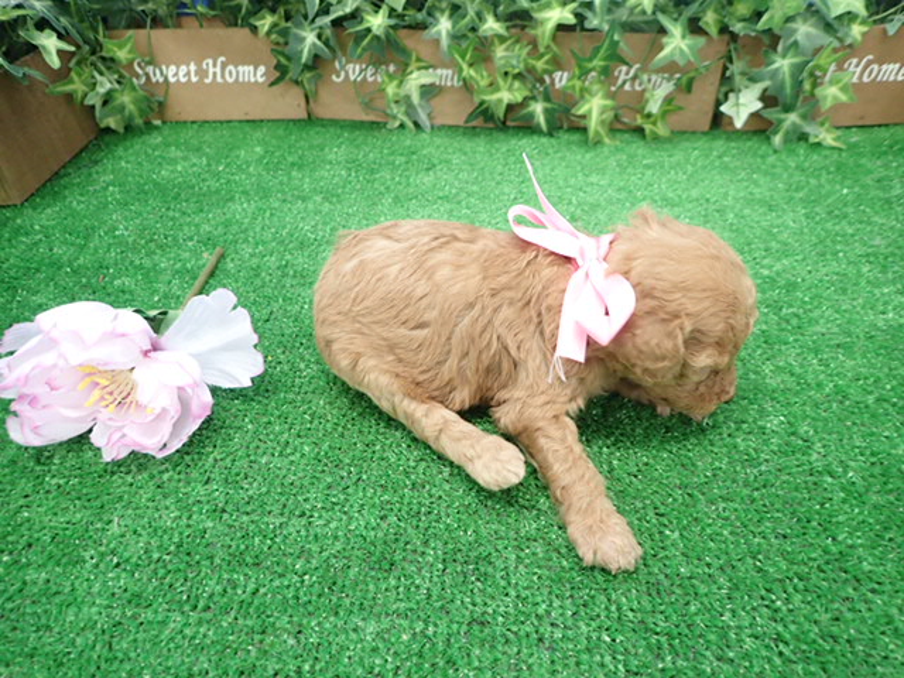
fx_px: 653
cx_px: 452
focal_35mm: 25
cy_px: 339
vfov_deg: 54.9
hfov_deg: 69.4
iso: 400
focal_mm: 4.5
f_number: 2
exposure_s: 1/40
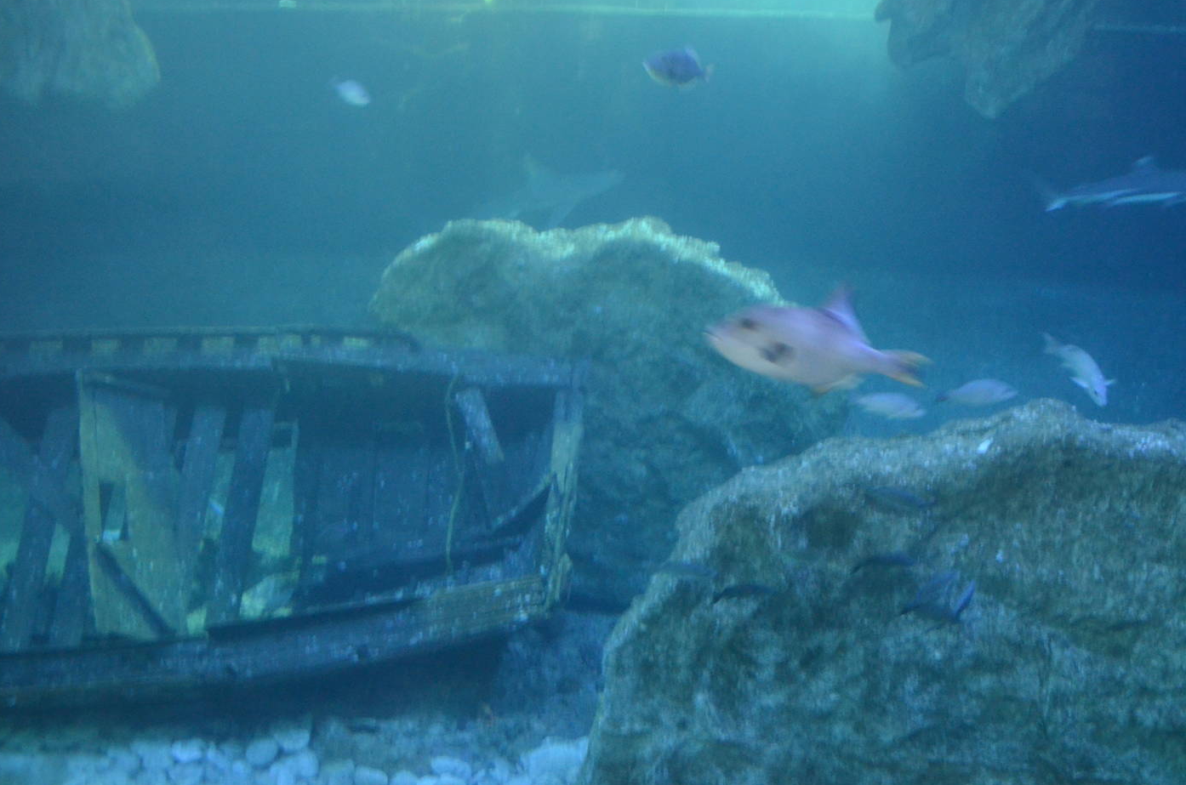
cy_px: 377
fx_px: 1019
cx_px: 669
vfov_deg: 42.1
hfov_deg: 60.2
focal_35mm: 31
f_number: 3.5
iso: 3200
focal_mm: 18
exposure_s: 1/13
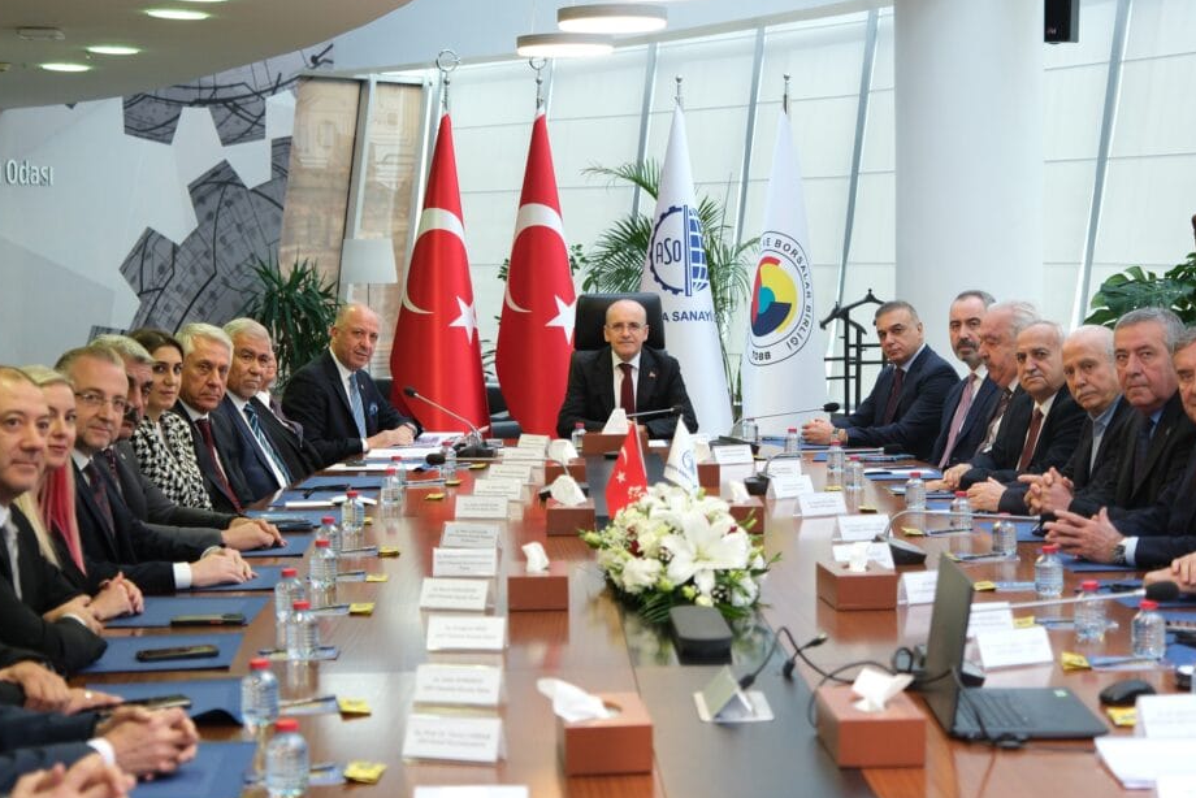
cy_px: 361
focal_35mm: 69
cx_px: 627
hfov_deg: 29.2
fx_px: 2293
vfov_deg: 19.7
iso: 1000
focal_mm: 41.4
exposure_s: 1/160
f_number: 2.8
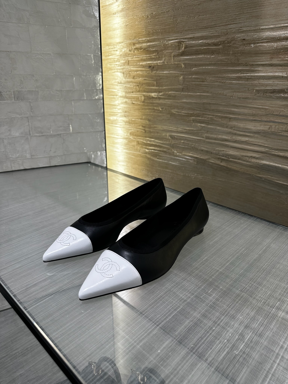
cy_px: 192
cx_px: 144
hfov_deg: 56.8
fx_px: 266
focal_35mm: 24
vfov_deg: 71.6
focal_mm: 6.86
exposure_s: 1/123
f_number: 1.78
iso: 64
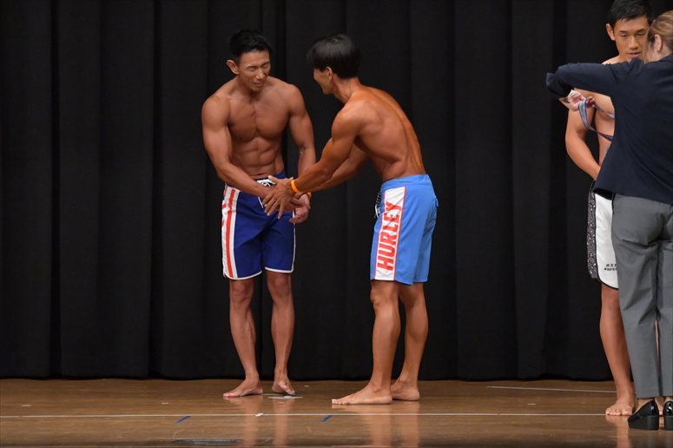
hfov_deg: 8.1
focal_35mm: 255
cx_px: 336
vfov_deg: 5.4
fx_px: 4765
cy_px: 224
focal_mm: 170
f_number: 5.6
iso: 6400
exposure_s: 1/400
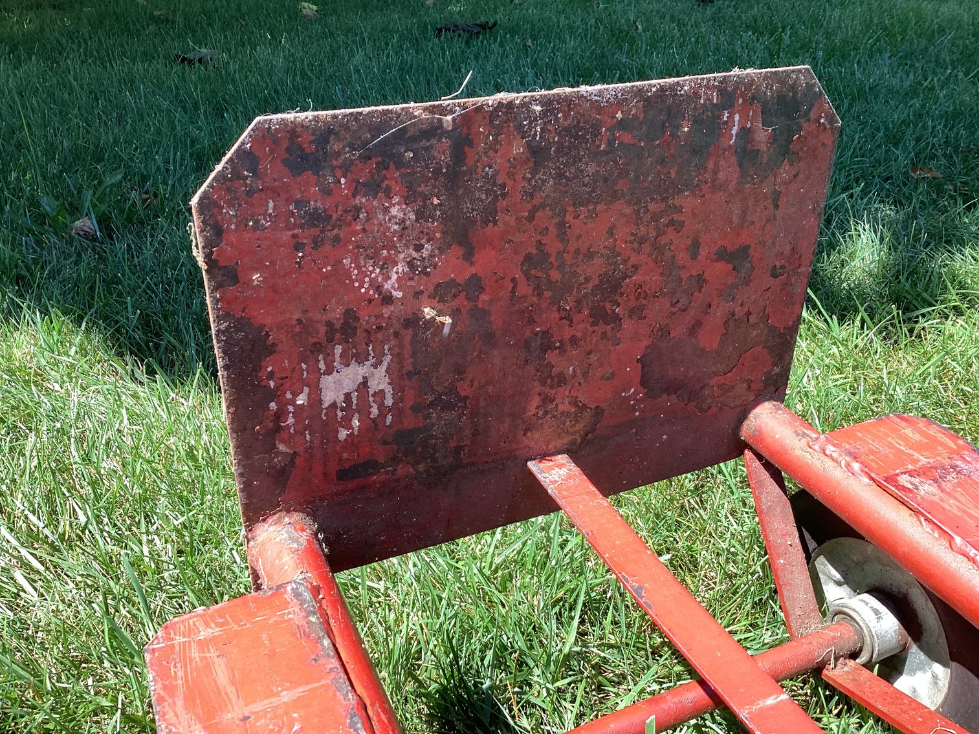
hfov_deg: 58.3
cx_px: 490
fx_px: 877
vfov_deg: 45.4
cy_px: 367
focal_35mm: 31
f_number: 2.4
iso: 25
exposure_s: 1/240
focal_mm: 3.3
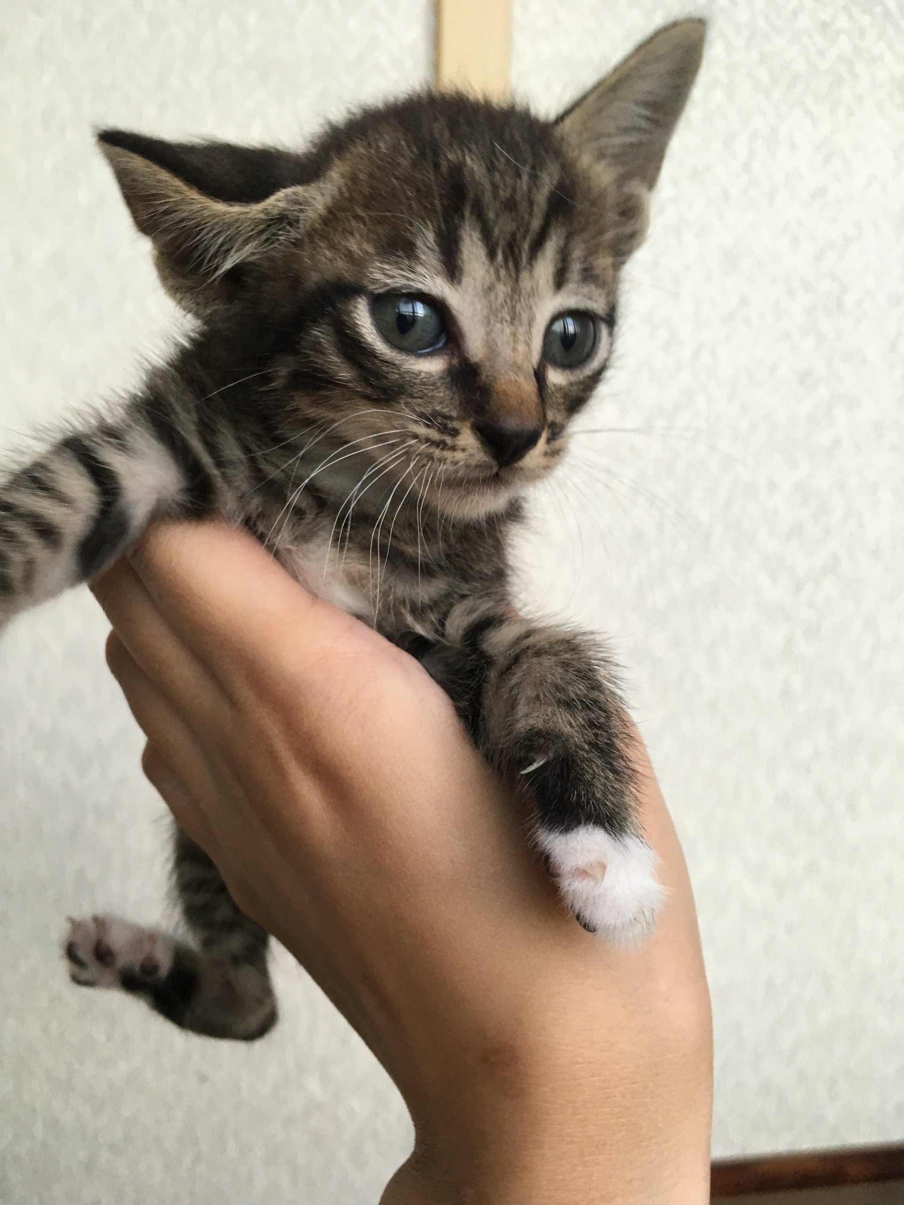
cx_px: 452
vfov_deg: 61.7
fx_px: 1010
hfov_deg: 48.2
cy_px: 602
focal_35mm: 29
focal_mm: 4.15
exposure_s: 1/30
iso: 40
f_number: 2.2
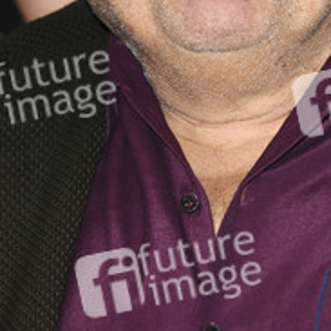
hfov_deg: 4.7
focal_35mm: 376
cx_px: 222
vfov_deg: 4.7
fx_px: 4067
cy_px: 4
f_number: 4.5
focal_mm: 135
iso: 200
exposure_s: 1/200
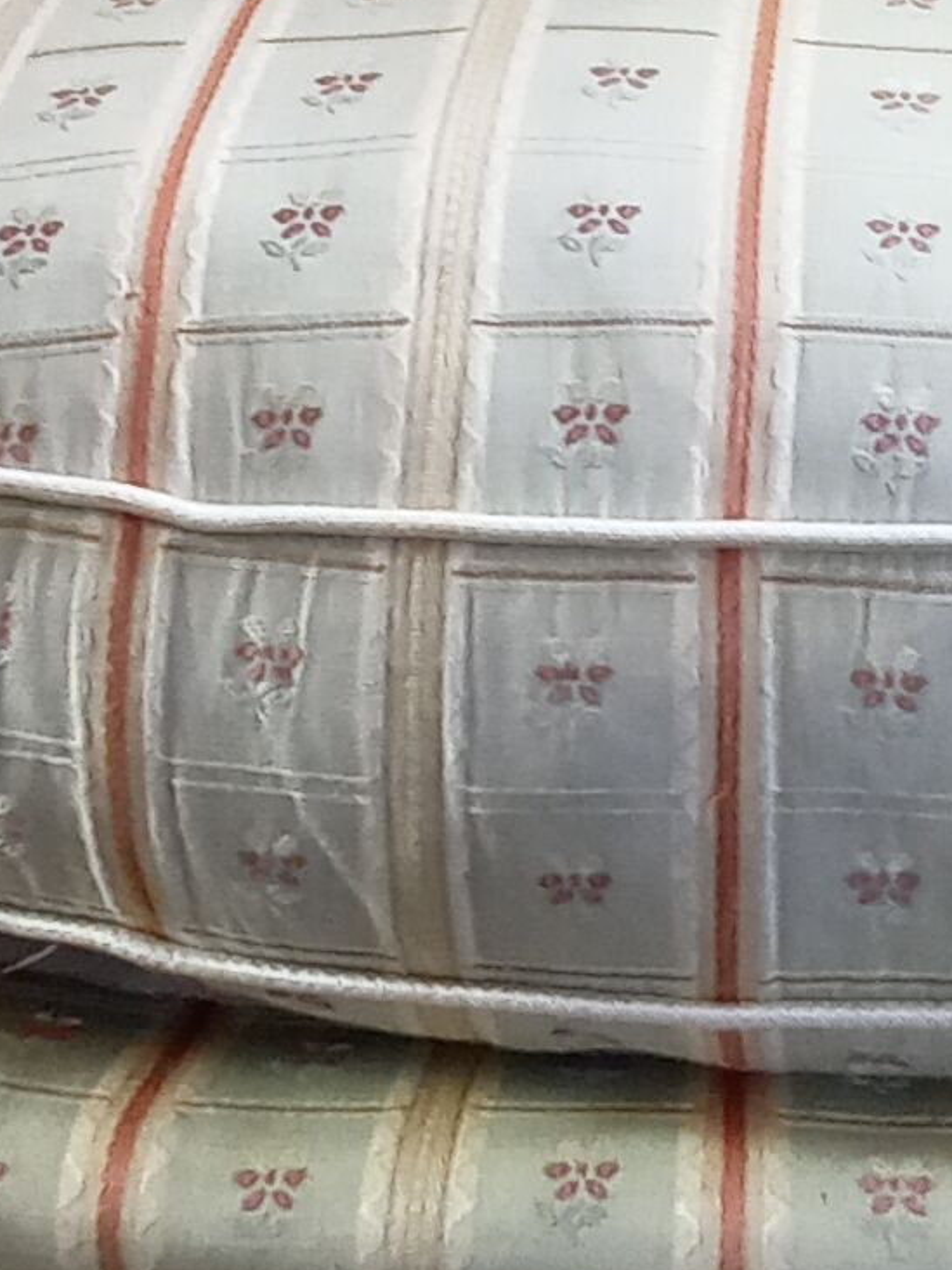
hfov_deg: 24.7
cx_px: 806
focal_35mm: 58
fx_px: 2127
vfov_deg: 29.9
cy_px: -123
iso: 125
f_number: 2.2
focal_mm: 1.42
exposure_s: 1/50
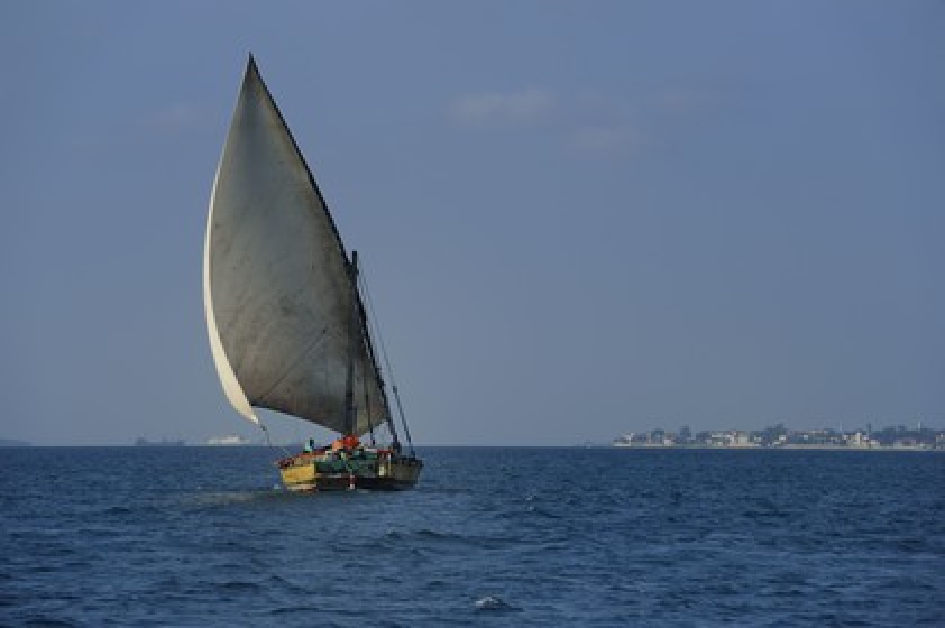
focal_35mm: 200
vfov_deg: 6.9
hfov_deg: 10.3
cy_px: 314
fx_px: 5246
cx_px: 472
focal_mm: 200
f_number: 7.1
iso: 200
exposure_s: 1/640
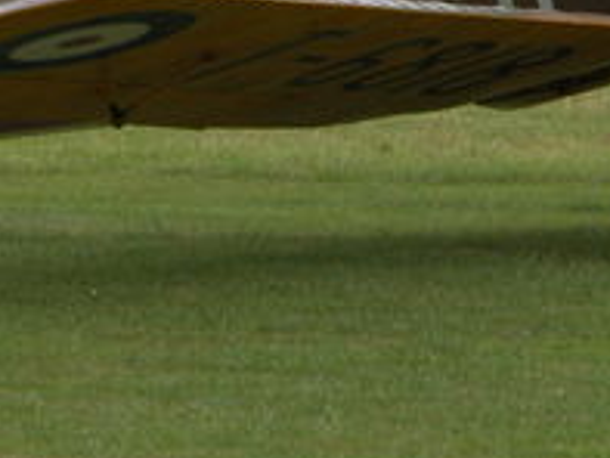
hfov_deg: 5.3
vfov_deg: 3.9
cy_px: -226
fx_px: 6648
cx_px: 443
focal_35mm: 377
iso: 100
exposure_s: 1/415
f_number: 5
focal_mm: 23.7
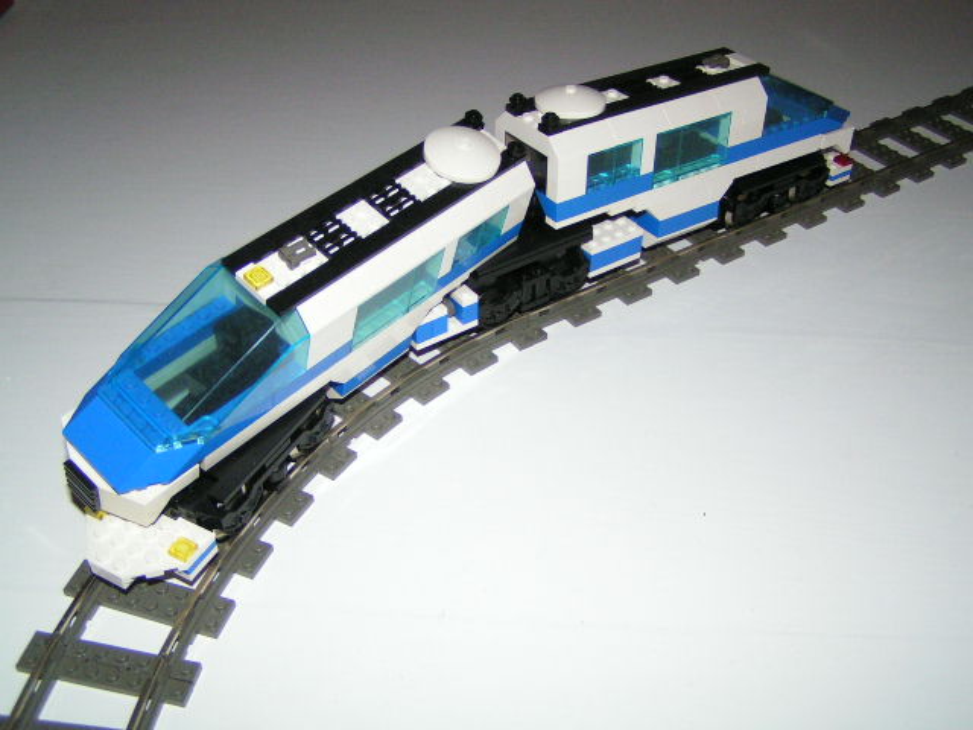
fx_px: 1068
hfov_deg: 49.0
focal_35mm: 38
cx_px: 486
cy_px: 365
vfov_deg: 37.7
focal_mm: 5.8
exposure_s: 1/40
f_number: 2.8
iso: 200
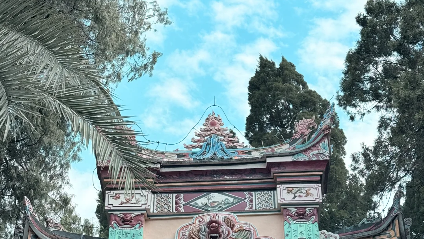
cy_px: 213
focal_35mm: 70
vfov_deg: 17.0
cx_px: 212
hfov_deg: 30.2
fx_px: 787
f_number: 1.78
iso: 64
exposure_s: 1/2865
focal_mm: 6.76
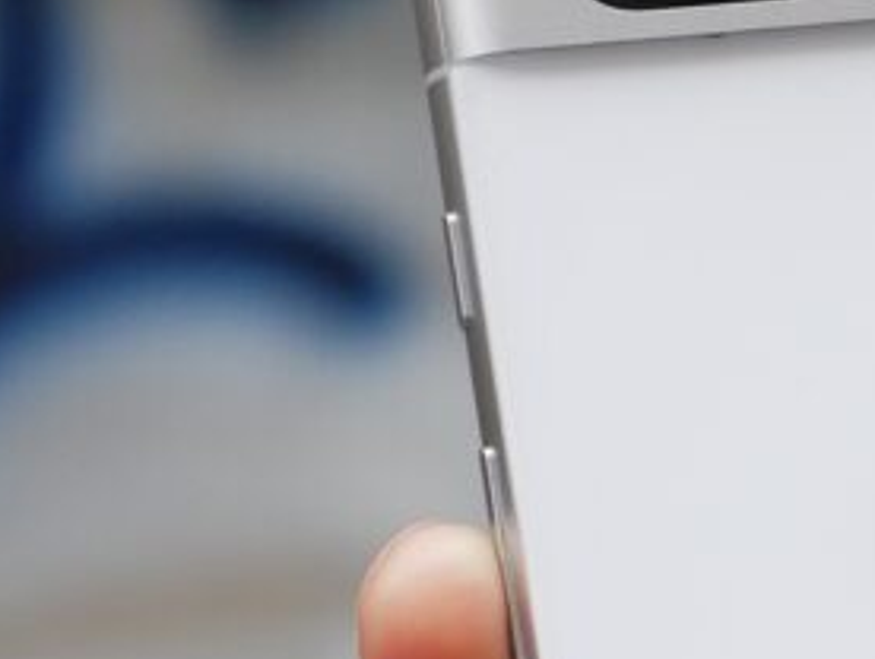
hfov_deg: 6.9
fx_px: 7217
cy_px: 646
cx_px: 983
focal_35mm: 285
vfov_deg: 5.2
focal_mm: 31
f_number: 2.8
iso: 400
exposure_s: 1/320
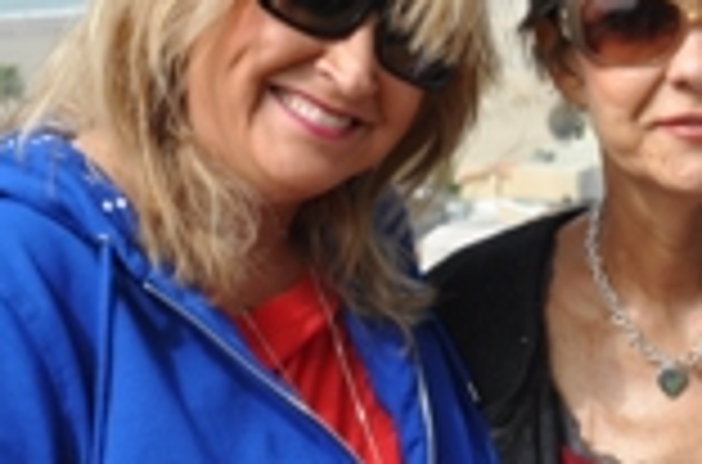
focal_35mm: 160
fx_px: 3111
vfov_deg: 8.4
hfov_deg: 12.8
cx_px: 641
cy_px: -90
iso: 200
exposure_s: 1/320
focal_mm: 40
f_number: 9
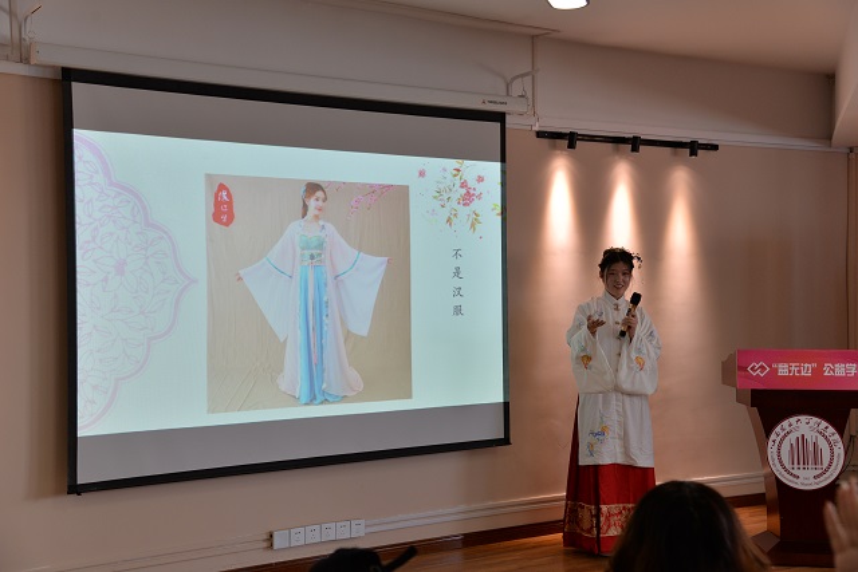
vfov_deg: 28.1
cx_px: 429
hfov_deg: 41.1
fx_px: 1144
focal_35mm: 48
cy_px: 286
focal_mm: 48
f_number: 5
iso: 500
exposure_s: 1/125
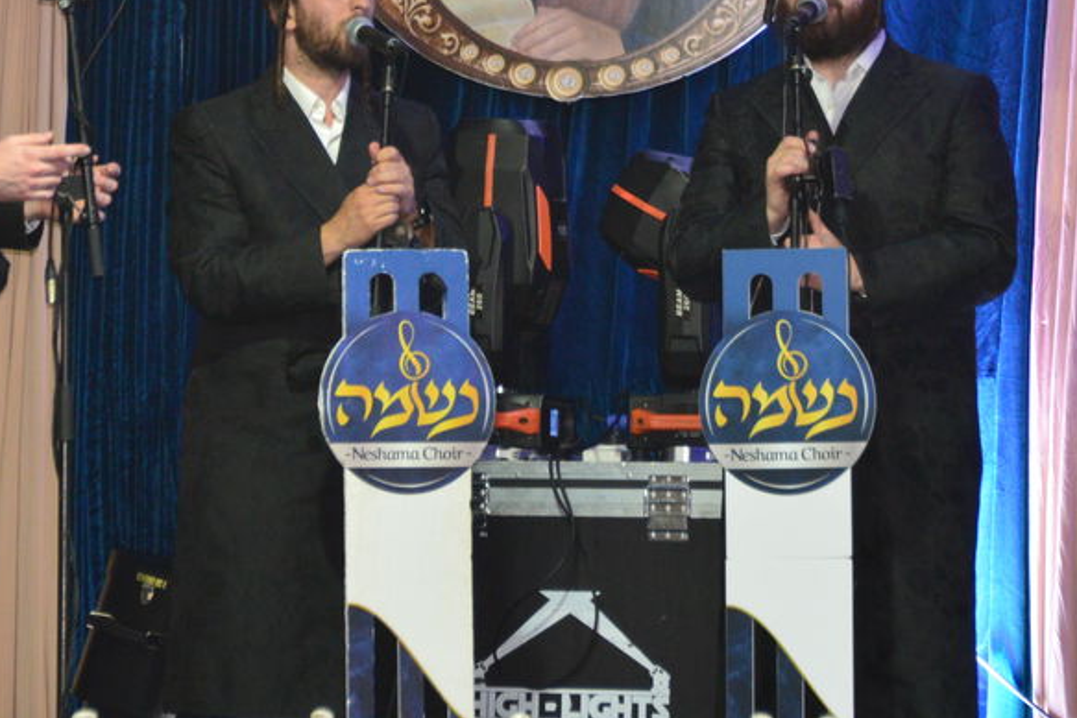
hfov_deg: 5.7
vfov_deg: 3.8
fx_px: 10772
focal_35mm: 360
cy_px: 0
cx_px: 584
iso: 2000
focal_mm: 150
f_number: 5.6
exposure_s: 1/100
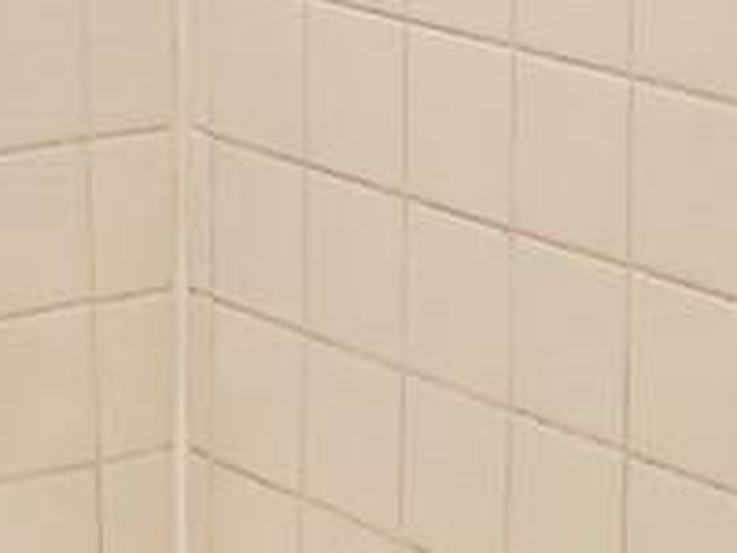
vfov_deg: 8.1
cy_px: 81
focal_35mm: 184
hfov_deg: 10.7
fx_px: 3917
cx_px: 332
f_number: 1.8
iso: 200
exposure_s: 1/120
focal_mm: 5.54
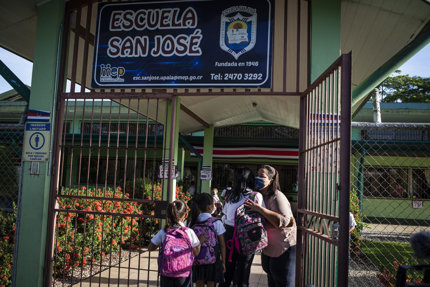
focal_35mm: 35
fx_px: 418
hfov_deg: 54.4
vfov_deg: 37.9
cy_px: 144
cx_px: 215
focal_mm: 35
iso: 160
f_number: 5.6
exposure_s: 1/400
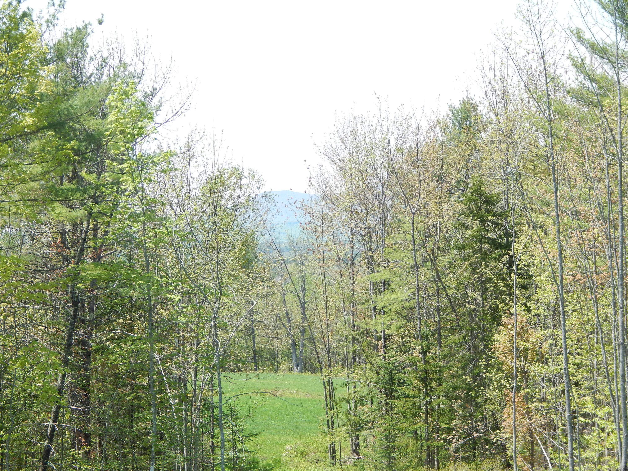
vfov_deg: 11.2
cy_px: 236
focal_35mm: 132
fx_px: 2395
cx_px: 314
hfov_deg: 14.9
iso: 125
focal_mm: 23.4
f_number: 4.8
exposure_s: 1/250
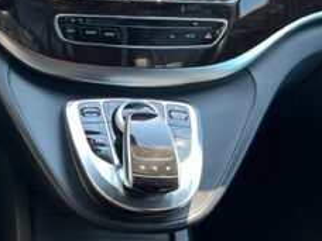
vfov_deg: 20.1
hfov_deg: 23.4
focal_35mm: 73
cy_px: 94
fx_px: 679
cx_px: -105
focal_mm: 5.7
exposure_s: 1/121
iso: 64
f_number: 1.5
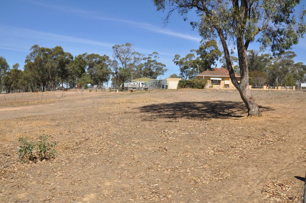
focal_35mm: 27
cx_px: 153
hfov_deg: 67.5
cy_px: 102
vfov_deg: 47.8
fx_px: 229
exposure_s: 1/320
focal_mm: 18
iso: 200
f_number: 9
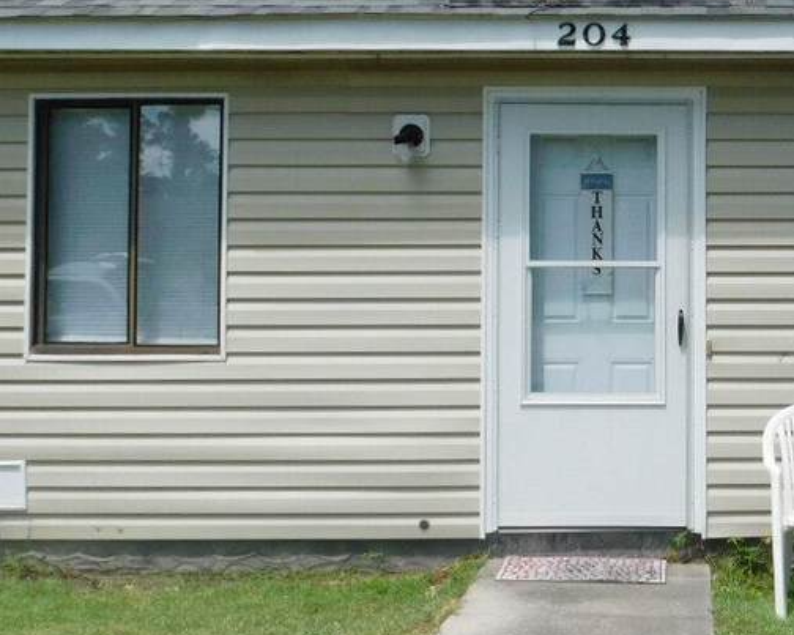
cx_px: 729
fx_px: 1339
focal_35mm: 57
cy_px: 227
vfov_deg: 26.6
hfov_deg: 31.3
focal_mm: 4
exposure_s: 1/1500
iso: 125
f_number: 3
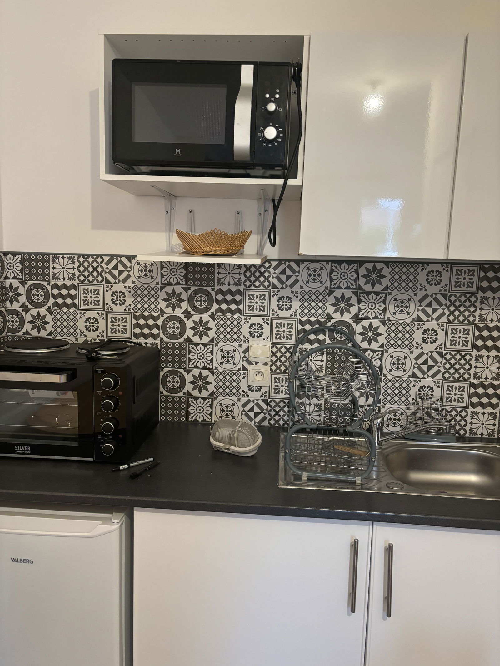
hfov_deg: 53.1
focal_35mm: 26
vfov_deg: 67.3
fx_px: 501
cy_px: 333
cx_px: 250
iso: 400
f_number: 1.6
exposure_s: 1/60
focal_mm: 5.96
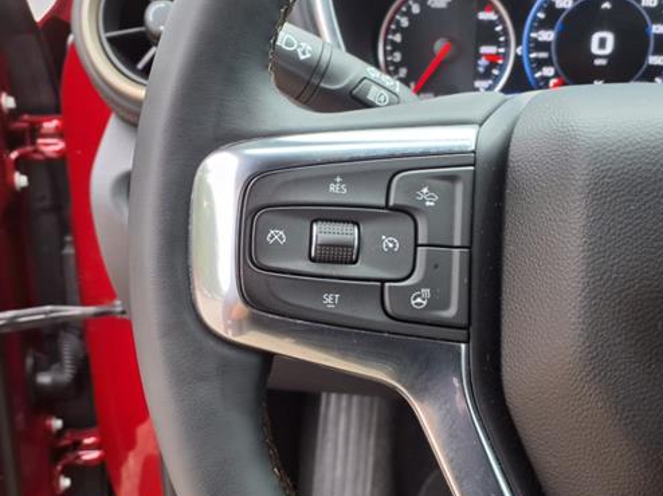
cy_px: 256
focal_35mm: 35
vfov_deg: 40.7
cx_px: 365
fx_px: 670
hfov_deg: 52.6
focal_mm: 3.58
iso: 64
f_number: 1.9
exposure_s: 1/60.2
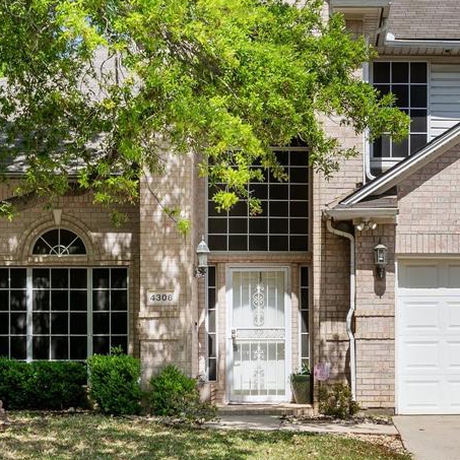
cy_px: 201
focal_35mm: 71
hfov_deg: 24.0
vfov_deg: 24.3
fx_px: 1067
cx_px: 362
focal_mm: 25
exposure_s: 1/640
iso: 160
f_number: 8
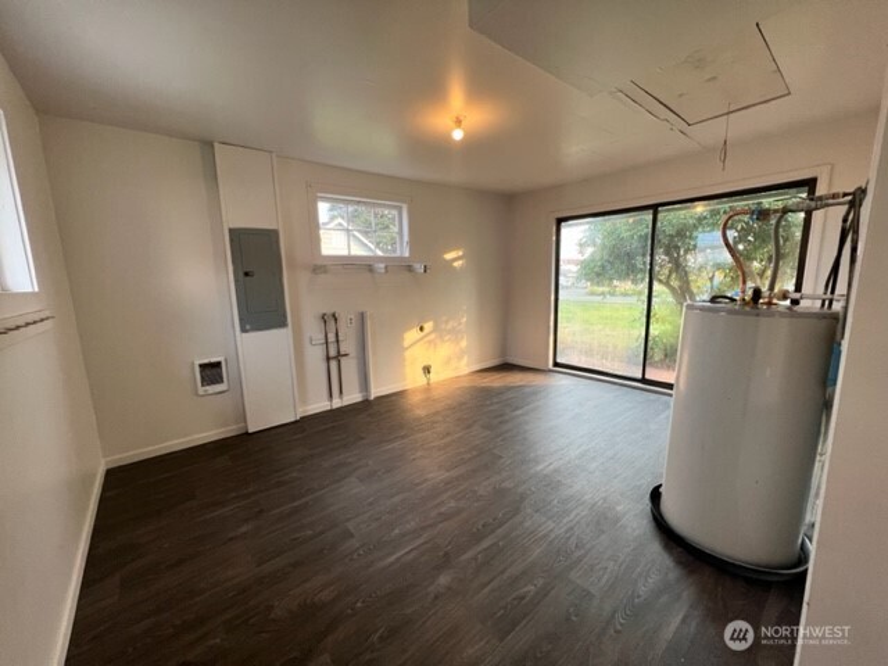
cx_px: 444
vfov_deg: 89.9
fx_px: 333
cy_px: 333
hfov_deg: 106.2
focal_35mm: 13
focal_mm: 1.57
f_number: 1.8
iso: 64
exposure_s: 1/99
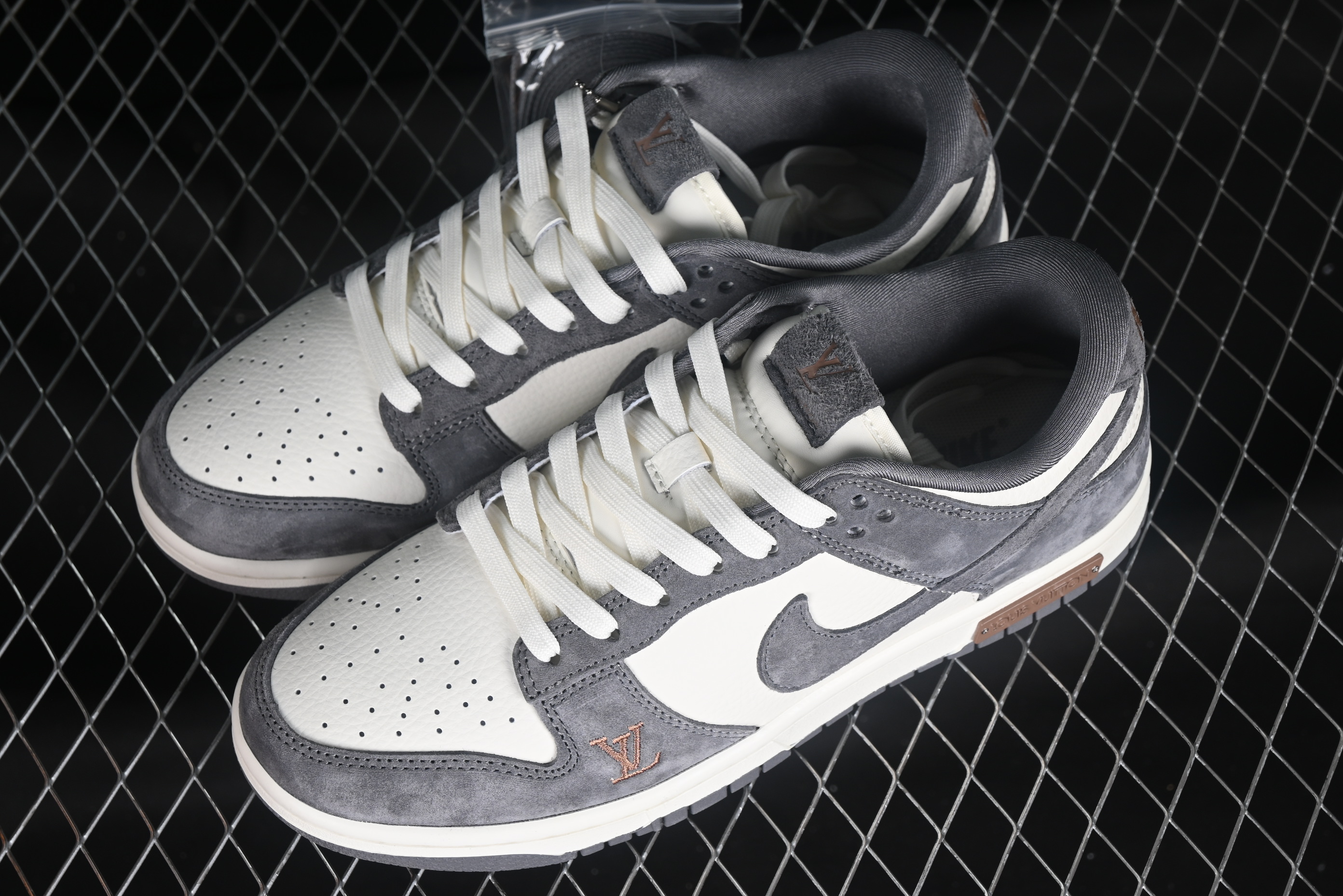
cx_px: 672
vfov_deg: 18.2
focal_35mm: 75
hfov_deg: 27.0
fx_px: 2798
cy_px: 448
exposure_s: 1/80
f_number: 7.1
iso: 160
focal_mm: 50
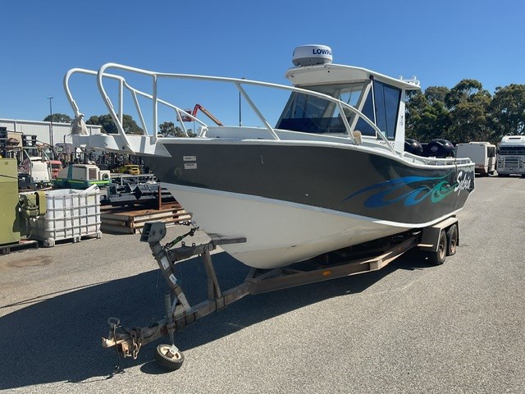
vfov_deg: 48.2
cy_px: 197
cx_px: 262
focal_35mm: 29
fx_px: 440
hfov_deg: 61.7
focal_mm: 3
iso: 16
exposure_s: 1/2058
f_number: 1.8
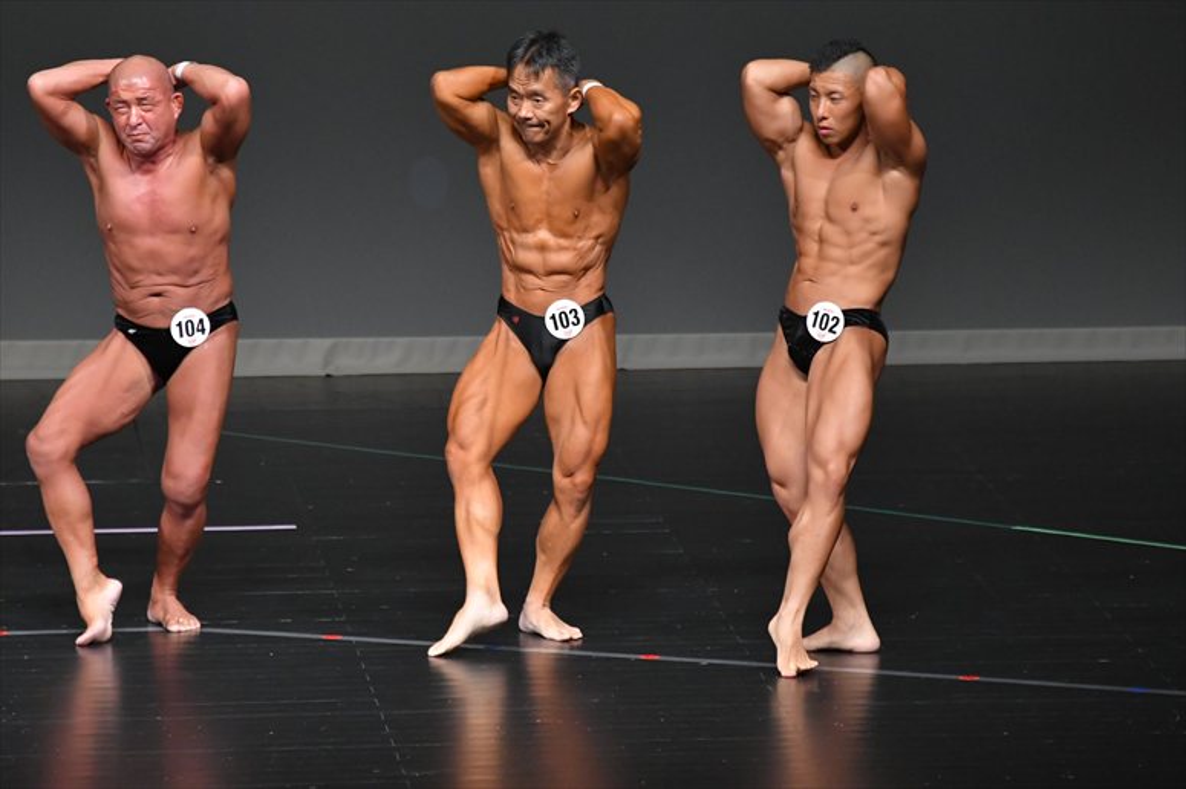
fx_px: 11360
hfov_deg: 6.0
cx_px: 593
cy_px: 394
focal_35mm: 345
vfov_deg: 4.0
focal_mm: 230
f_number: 5.6
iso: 4000
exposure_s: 1/400
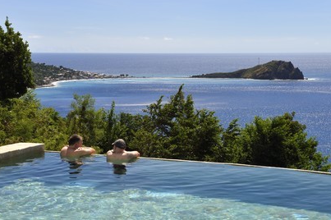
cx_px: 164
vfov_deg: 18.6
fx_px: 671
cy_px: 107
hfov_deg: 27.7
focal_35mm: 73
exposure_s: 1/250
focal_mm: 70
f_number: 14
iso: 200
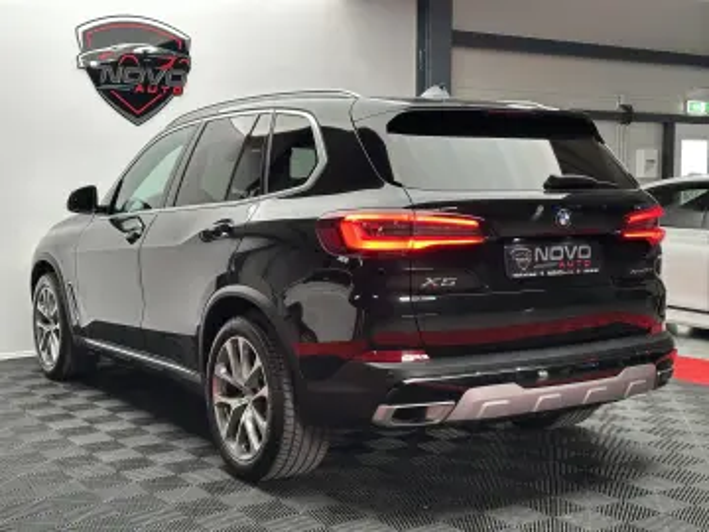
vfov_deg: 30.3
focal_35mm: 48
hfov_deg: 39.7
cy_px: 266
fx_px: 983
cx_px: 354
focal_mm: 6.86
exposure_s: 1/60
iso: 100
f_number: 1.78
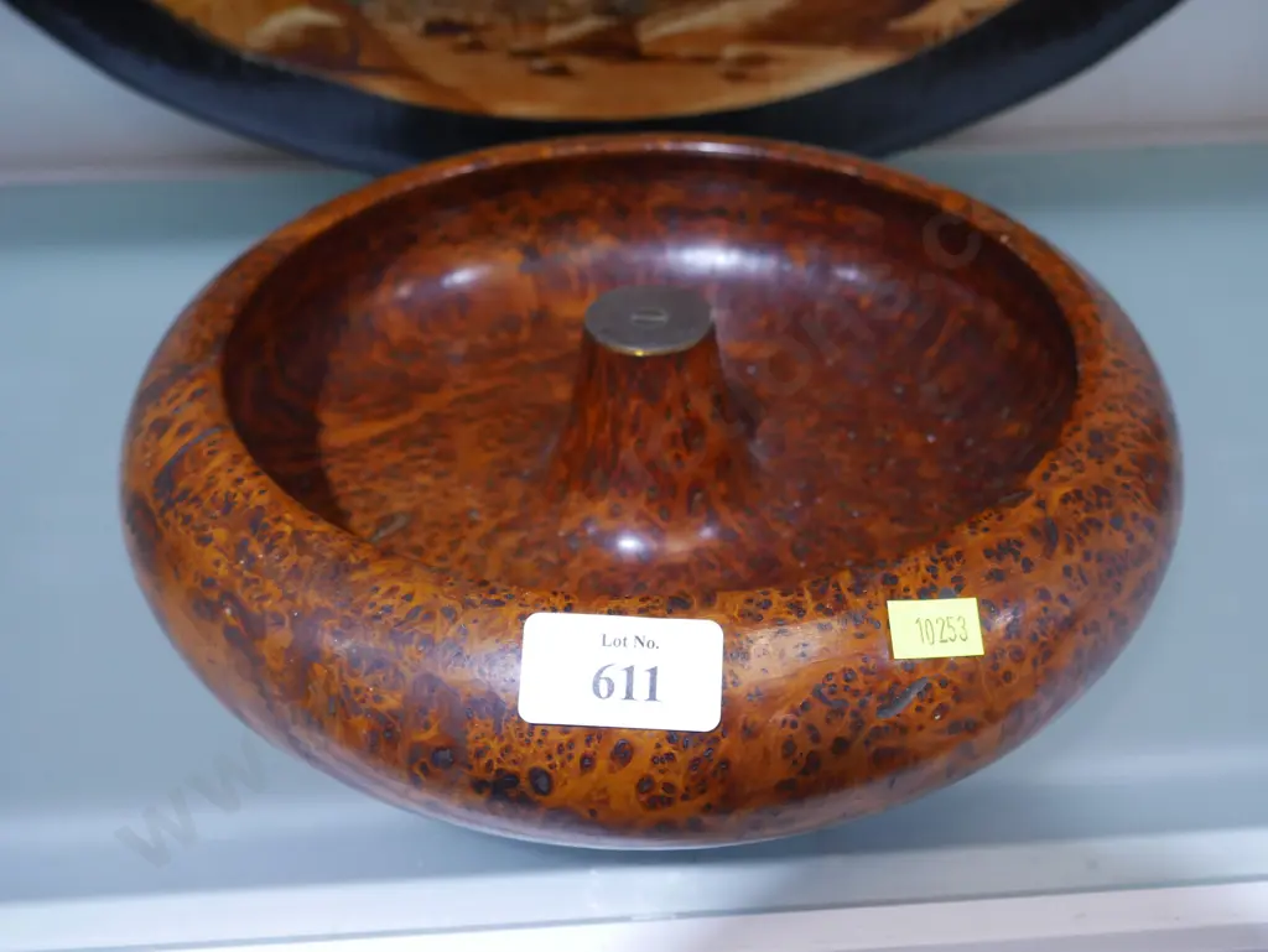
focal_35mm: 46
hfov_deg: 41.2
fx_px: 1686
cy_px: 476
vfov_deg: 31.5
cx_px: 634
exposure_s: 1/60
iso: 1000
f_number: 5.1
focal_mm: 23
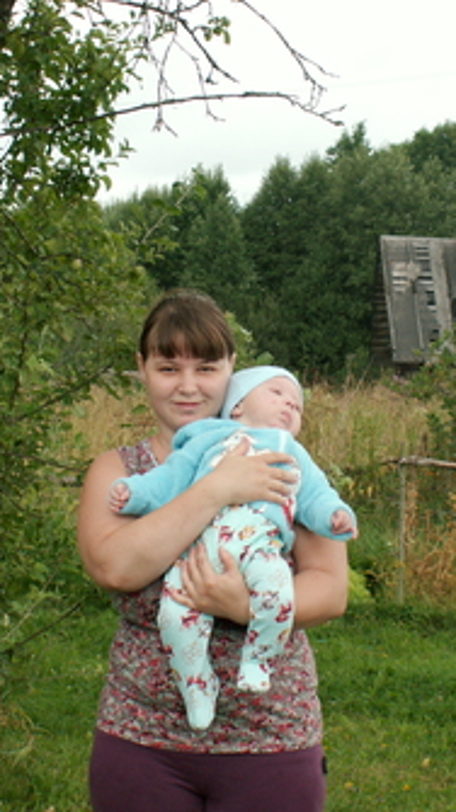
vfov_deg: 20.6
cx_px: 286
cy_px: 407
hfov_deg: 11.6
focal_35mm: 104
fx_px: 2239
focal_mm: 11.84
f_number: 3.2
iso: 50
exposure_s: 1/160
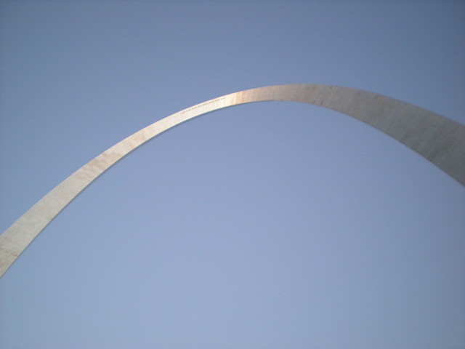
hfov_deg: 49.0
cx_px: 232
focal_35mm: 38
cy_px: 174
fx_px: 510
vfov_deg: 37.7
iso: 200
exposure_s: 1/30
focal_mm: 6.3
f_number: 3.1
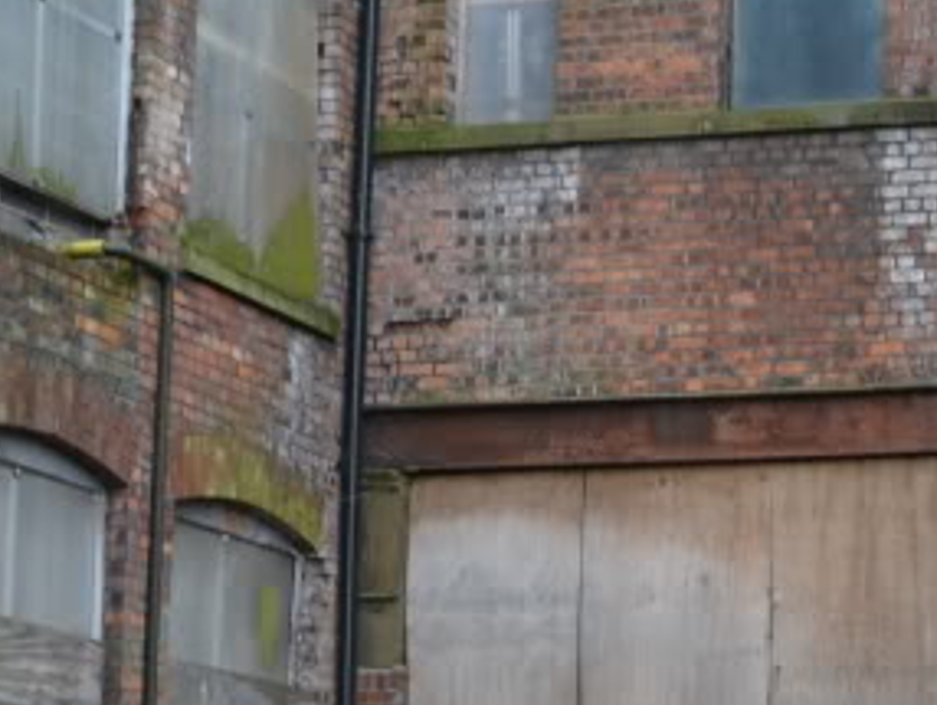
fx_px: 3487
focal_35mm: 129
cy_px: 649
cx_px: 1442
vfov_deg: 11.5
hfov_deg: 14.2
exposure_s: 1/125
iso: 320
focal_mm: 25
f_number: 5.6
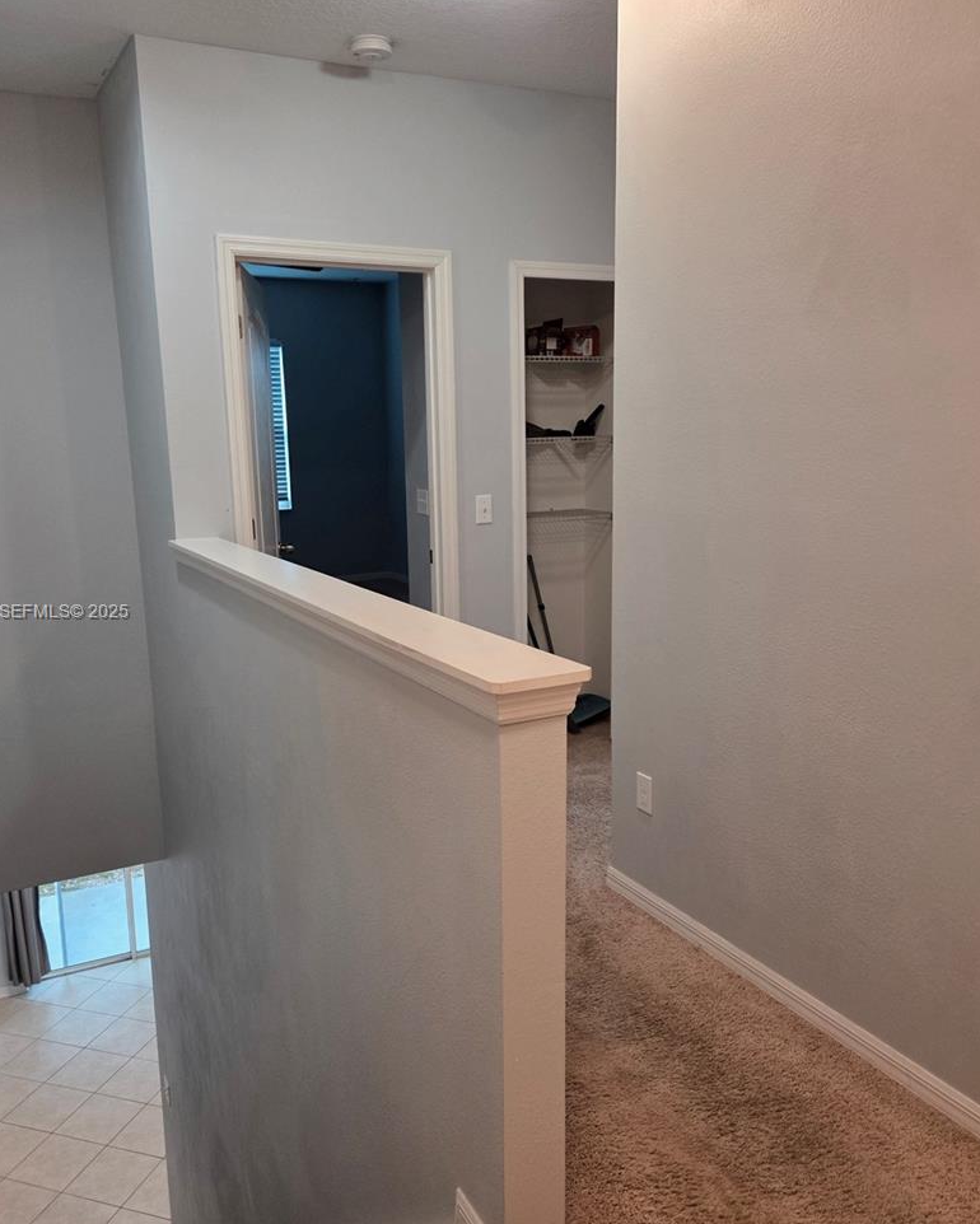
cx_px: 466
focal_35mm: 28
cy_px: 613
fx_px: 1015
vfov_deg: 62.2
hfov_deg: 51.5
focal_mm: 5.4
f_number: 1.8
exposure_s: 1/120
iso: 320
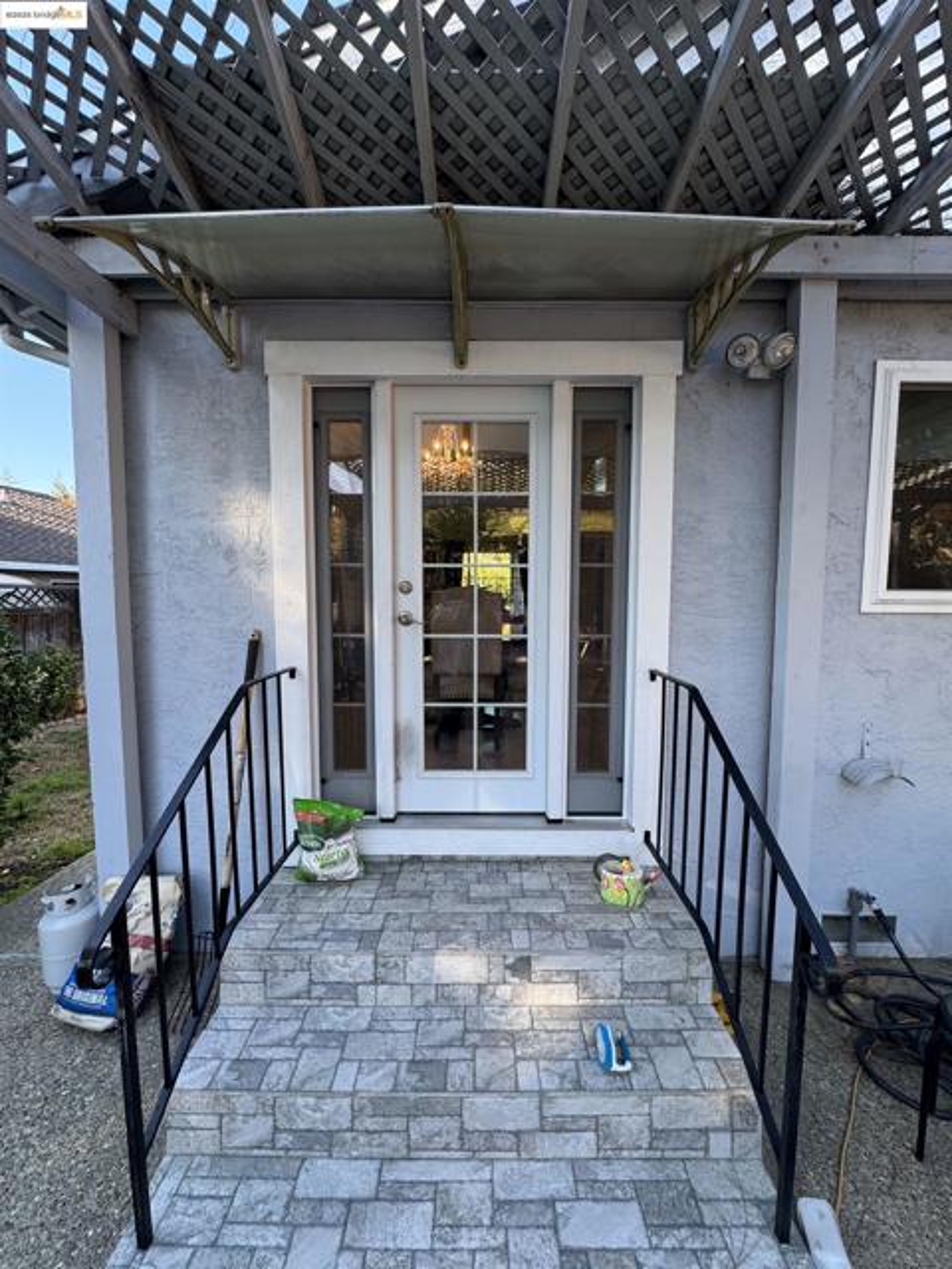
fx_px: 513
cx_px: 476
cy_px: 634
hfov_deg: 85.7
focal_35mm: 14
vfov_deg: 102.1
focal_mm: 2.22
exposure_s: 1/120
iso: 50
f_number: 2.2
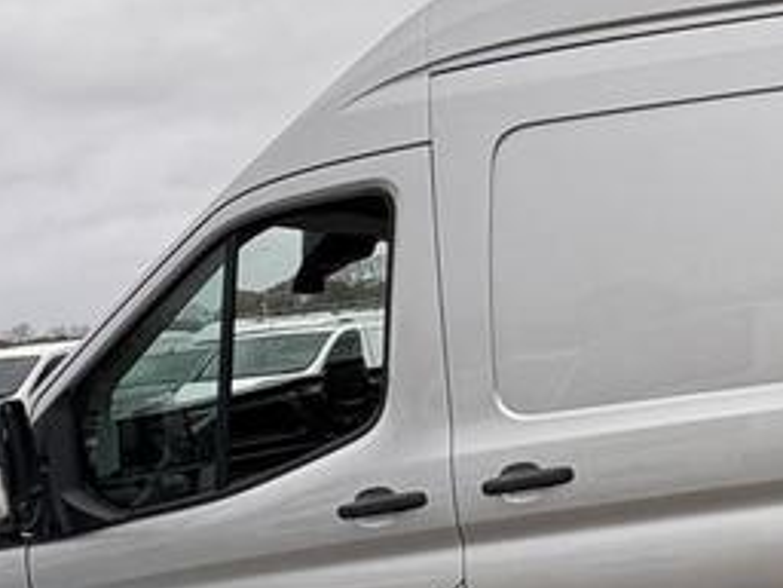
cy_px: 282
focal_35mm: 49
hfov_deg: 31.7
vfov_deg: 29.7
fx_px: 1108
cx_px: 967
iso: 40
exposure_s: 1/403
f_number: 2.2
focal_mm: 2.22
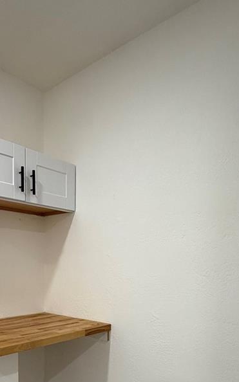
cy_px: 293
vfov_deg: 59.1
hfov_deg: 41.7
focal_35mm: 30
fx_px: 313
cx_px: 104
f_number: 2.2
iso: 200
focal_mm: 2.22
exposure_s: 1/120
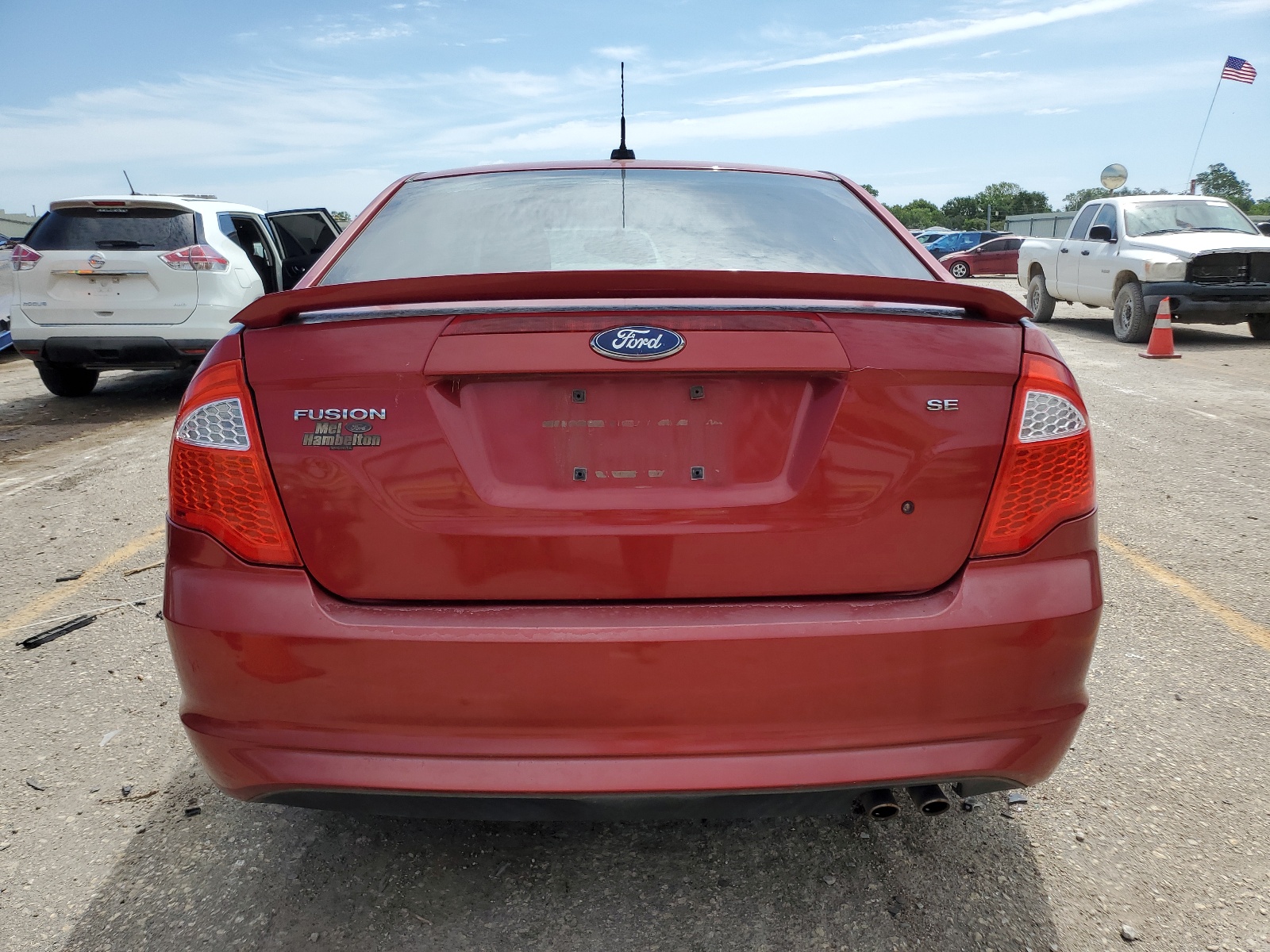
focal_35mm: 26
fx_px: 954
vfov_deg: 53.1
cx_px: 635
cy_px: 476
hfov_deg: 67.3
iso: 50
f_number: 1.5
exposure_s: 1/5000
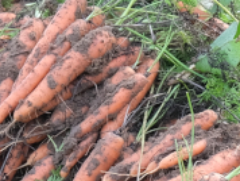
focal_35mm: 246
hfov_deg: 7.9
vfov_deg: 6.0
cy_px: 226
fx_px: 1708
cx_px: 313
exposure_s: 1/250
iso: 640
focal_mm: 25.4
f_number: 3.6
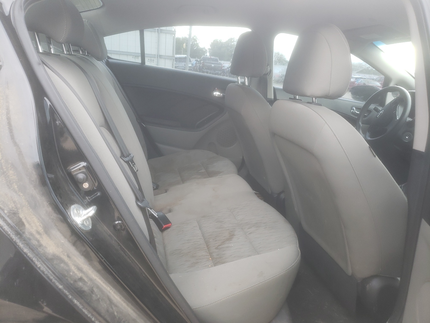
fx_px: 323
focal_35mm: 26
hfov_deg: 67.3
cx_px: 215
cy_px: 162
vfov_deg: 53.1
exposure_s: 1/100
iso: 67
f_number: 1.5
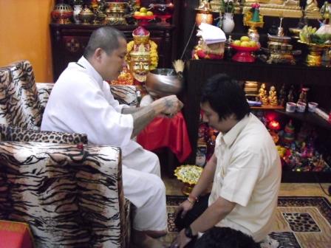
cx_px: 166
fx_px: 344
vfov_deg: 39.7
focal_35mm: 36
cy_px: 124
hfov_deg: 51.4
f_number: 3.1
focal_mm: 6.3
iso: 800
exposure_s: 1/40
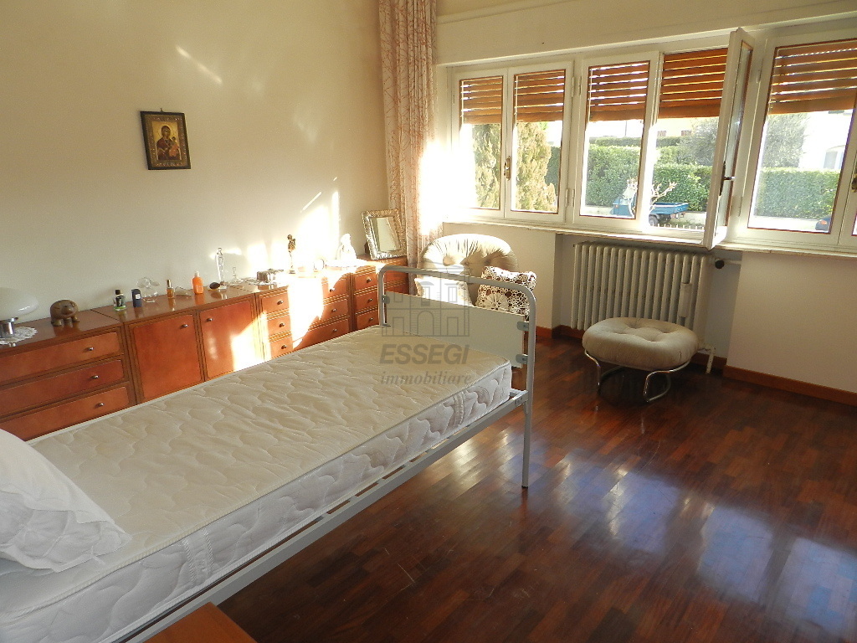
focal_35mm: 23
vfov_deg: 58.9
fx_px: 569
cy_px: 322
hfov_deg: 73.9
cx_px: 428
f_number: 3.4
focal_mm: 4
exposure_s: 1/100
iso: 160
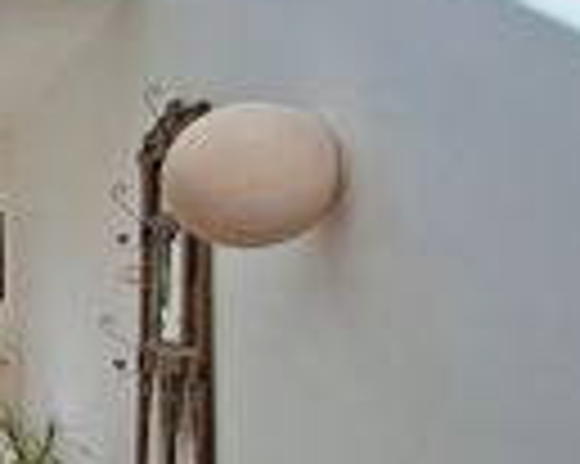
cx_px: -598
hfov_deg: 18.8
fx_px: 1012
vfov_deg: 25.8
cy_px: 261
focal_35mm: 59
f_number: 2.2
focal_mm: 1.74
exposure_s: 1/393
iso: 40
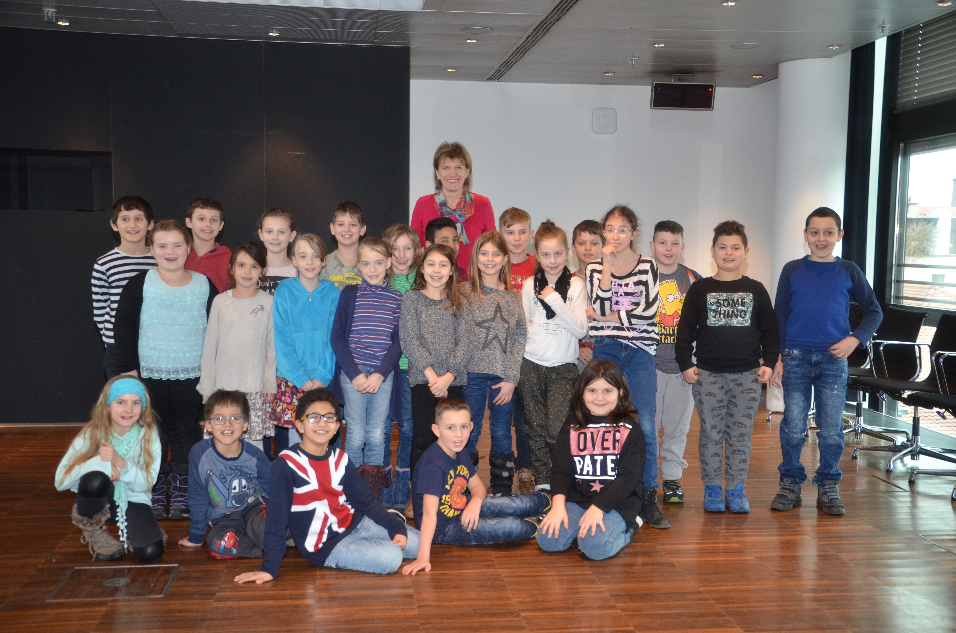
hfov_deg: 46.5
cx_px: 478
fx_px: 1113
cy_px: 316
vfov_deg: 31.8
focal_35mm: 42
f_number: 4
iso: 800
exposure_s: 1/60
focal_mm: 28
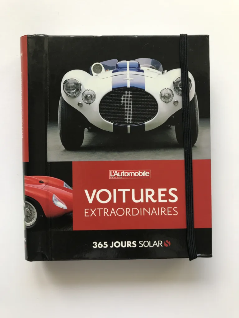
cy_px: 159
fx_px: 258
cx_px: 120
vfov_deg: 63.4
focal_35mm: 28
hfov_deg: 49.7
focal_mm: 3.99
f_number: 1.8
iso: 40
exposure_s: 1/100
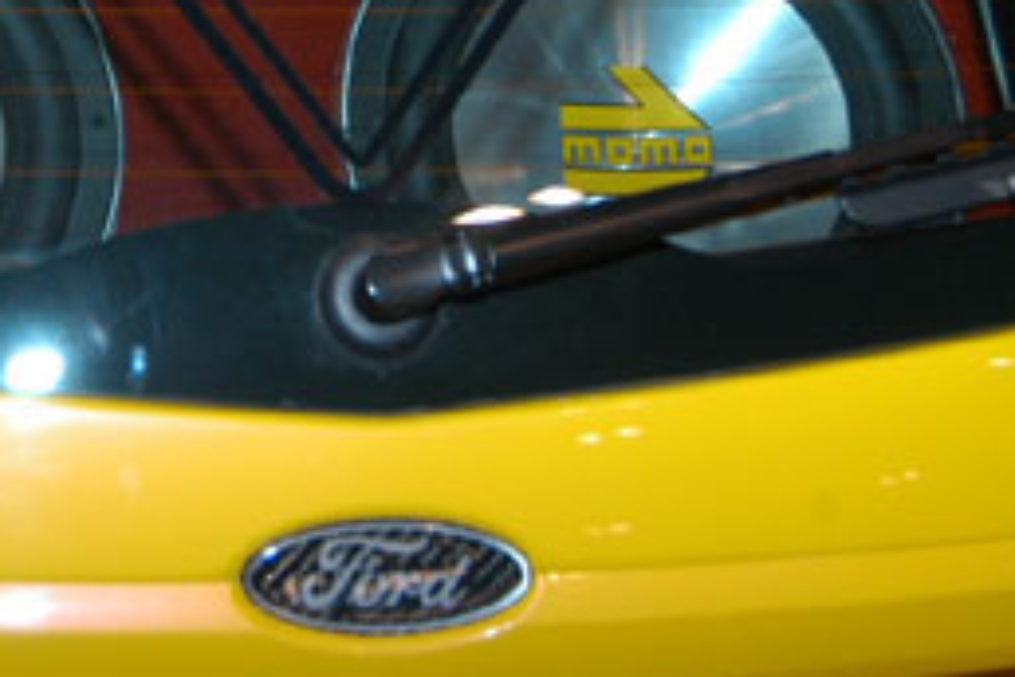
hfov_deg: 17.2
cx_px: 191
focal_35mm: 118
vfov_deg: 11.4
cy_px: -83
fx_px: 3327
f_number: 5
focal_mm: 30
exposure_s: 1/60
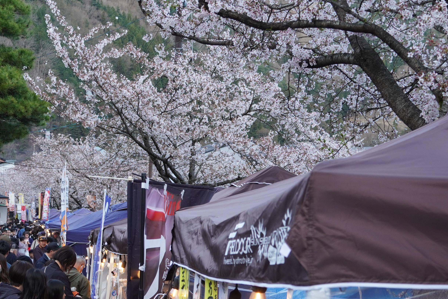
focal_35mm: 73
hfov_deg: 27.4
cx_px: 119
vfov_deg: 18.6
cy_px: 210
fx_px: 909
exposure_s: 1/160
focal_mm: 28
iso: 400
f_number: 4.5
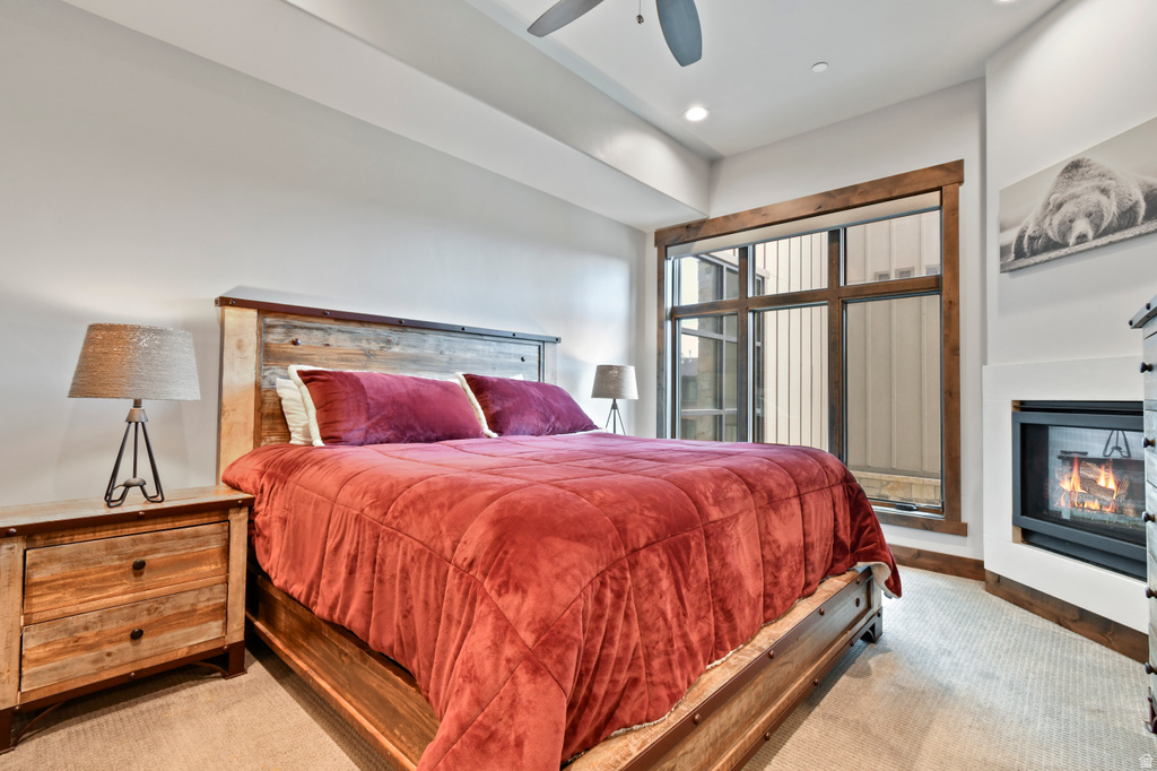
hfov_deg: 100.4
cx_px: 578
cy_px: 386
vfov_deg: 77.3
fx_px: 482
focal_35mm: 15
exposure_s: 1/2
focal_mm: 10
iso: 320
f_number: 8
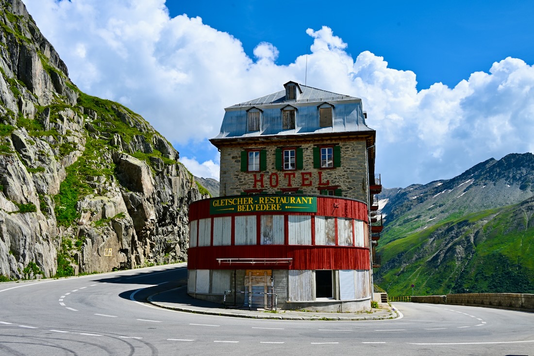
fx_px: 490
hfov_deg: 57.2
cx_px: 267
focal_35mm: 33
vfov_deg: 40.0
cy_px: 178
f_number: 11
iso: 140
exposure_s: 1/250
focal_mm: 33
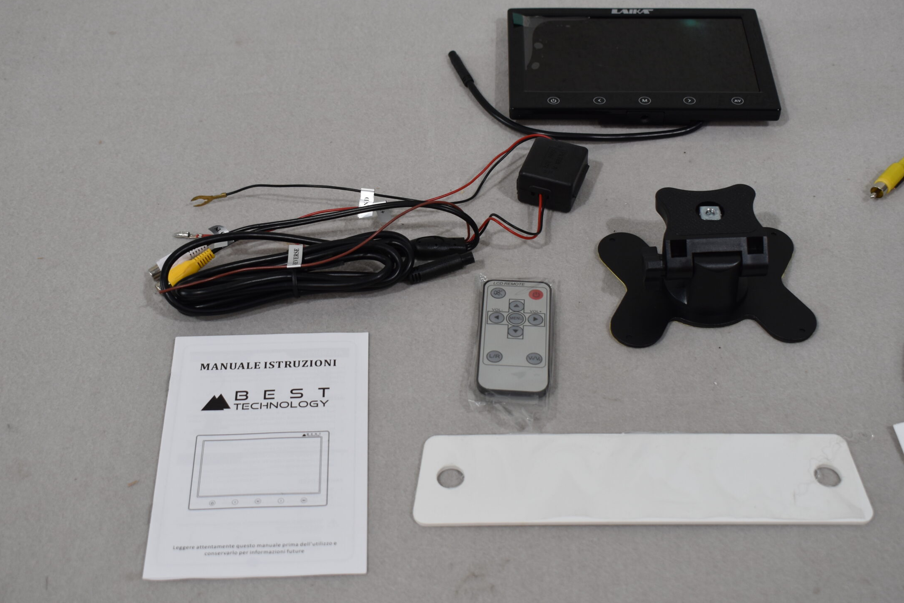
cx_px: 441
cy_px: 281
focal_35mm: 52
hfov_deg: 38.5
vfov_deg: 26.2
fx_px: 1296
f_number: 5.6
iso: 360
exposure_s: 1/125
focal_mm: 29
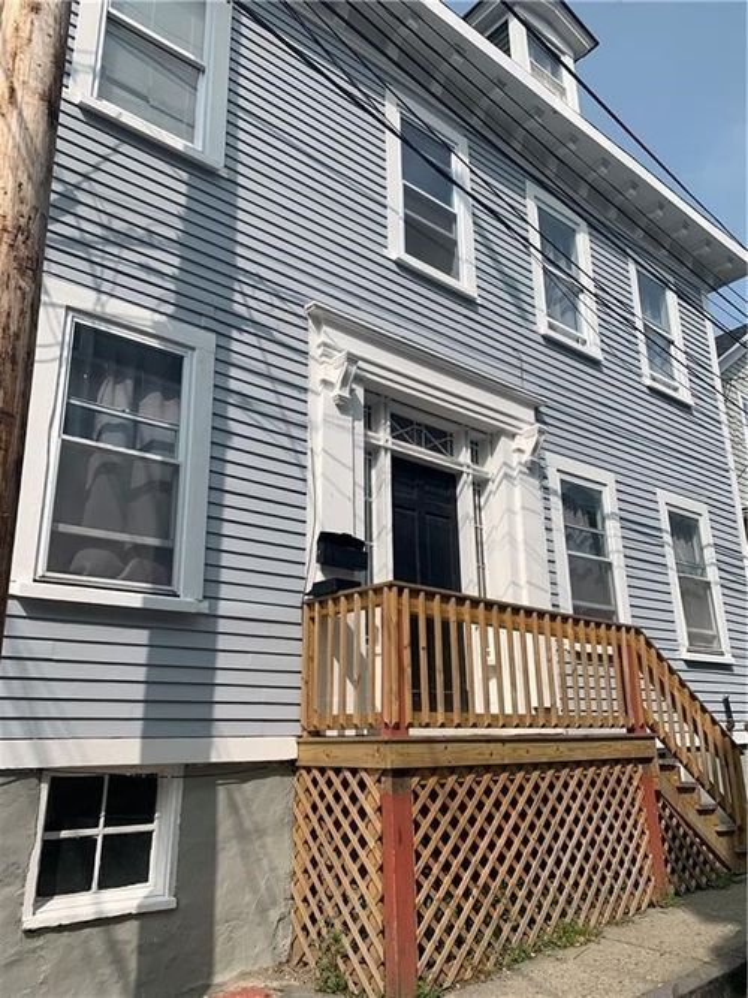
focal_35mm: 26
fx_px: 749
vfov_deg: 67.3
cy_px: 499
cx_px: 374
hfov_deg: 53.0
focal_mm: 4.25
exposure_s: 1/2160
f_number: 1.8
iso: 25
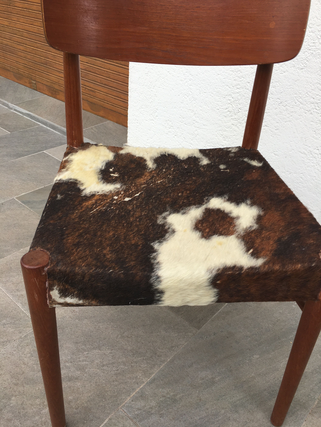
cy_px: 214
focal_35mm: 29
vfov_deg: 61.7
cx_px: 160
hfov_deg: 48.2
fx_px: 359
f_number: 2.2
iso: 25
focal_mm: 4.15
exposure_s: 1/110
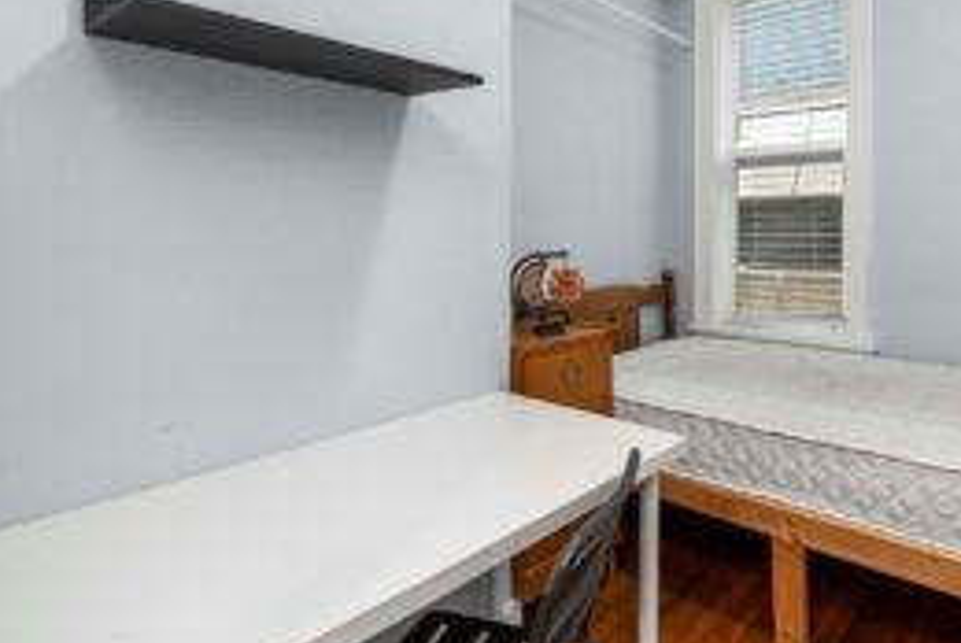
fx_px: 534
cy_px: 264
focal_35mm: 20
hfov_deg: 81.0
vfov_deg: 61.6
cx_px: 643
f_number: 7.1
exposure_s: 1/60
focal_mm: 13
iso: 320
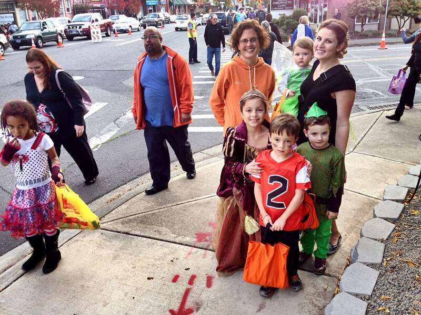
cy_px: 158
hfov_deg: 55.4
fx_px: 401
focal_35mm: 33
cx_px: 210
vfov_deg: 42.9
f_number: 2.4
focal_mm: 4.12
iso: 64
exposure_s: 1/120
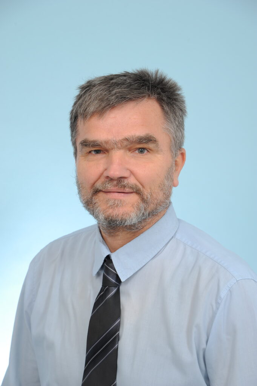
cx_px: 128
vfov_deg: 18.6
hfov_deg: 12.4
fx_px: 1180
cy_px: 193
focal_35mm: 110
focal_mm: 110
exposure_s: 1/100
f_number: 8
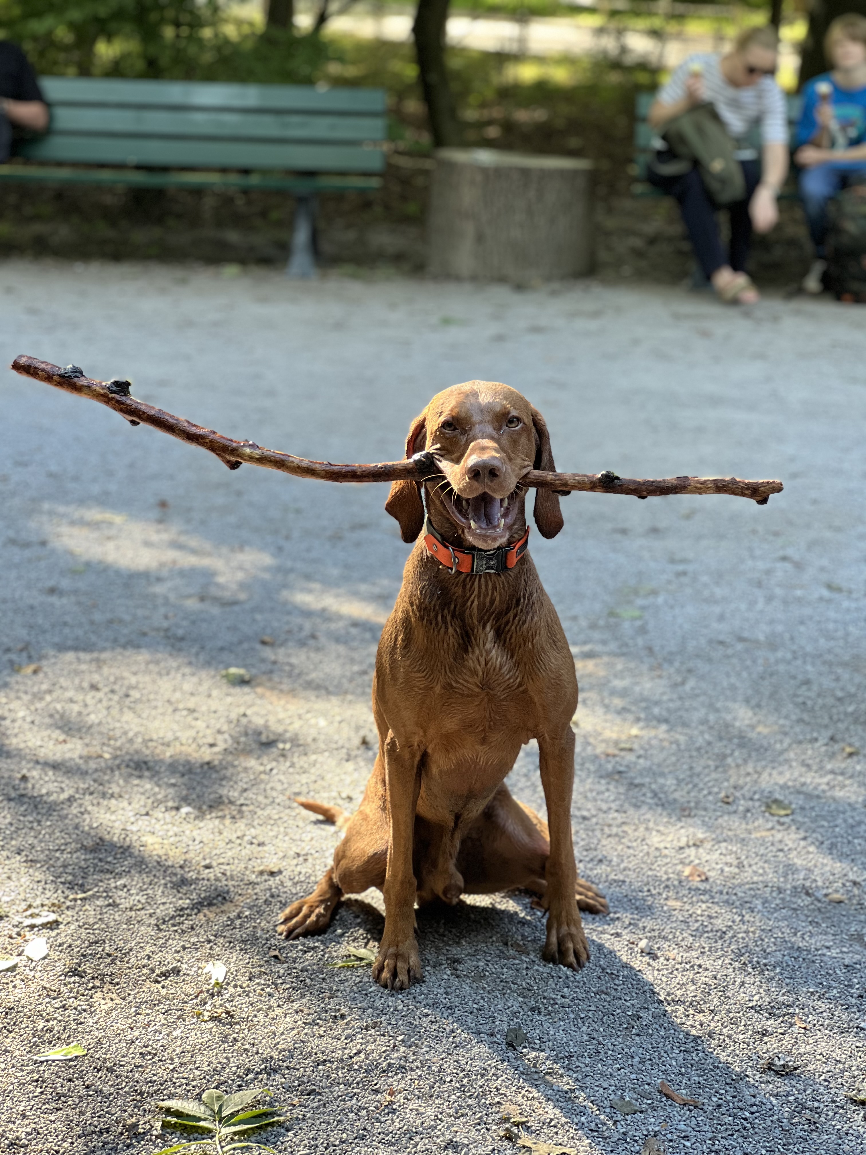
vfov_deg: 25.3
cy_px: 578
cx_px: 433
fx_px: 2568
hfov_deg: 19.1
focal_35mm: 77
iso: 125
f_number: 2.8
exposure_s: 1/121
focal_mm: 9
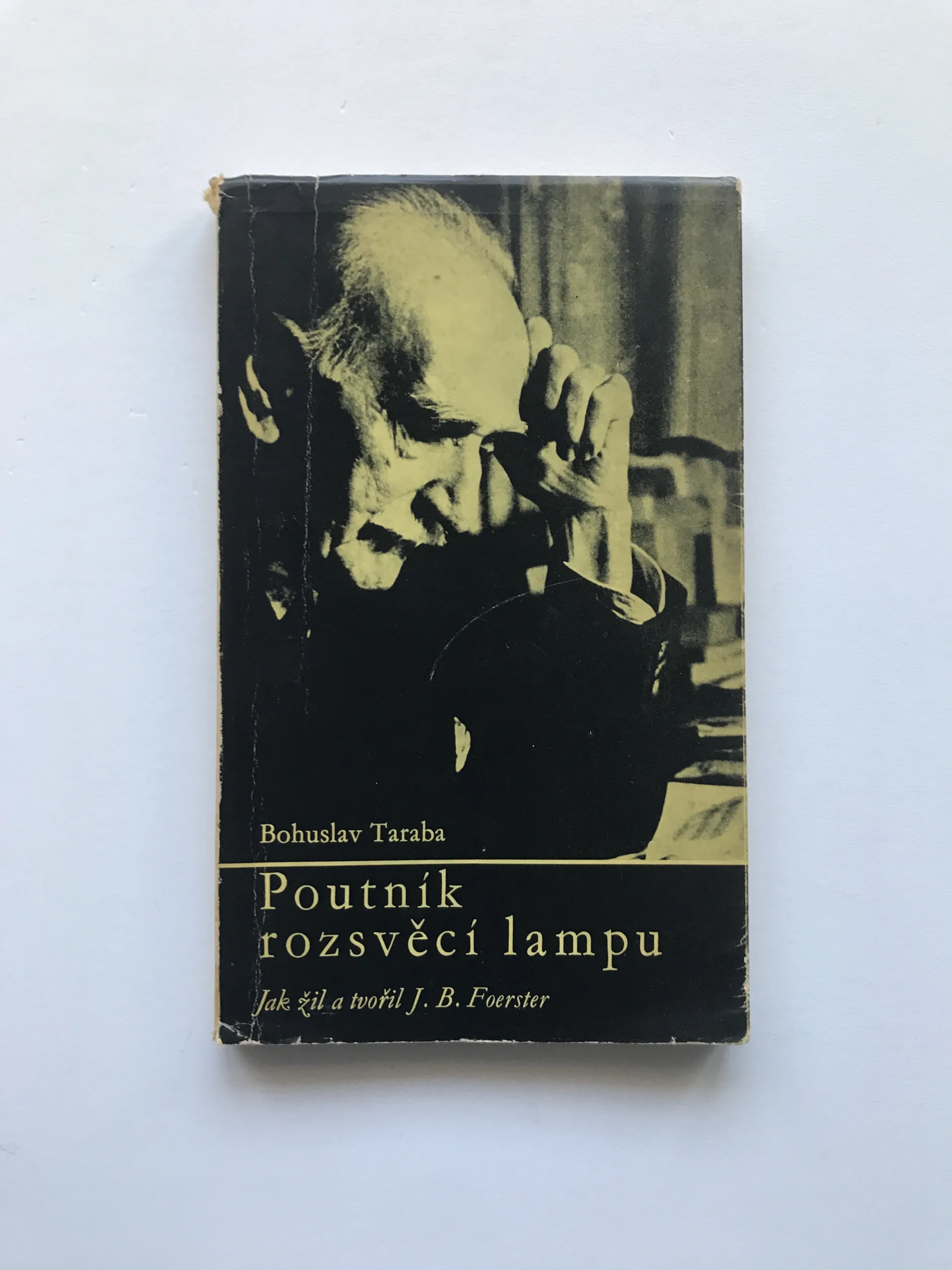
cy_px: 635
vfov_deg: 63.4
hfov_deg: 49.7
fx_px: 1027
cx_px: 476
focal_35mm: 28
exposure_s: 1/33
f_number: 1.8
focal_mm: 3.99
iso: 25
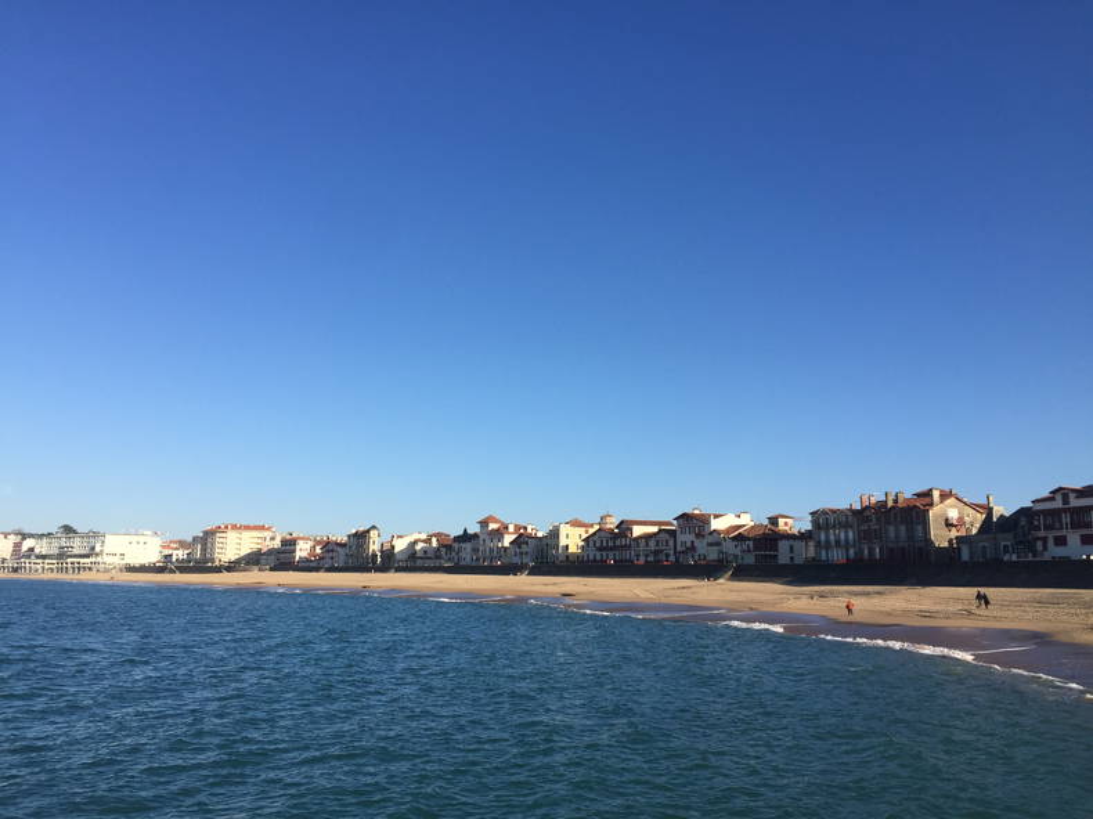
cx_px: 546
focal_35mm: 29
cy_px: 410
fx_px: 915
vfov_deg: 48.2
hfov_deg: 61.7
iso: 32
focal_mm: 4.15
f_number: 2.2
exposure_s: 1/2198
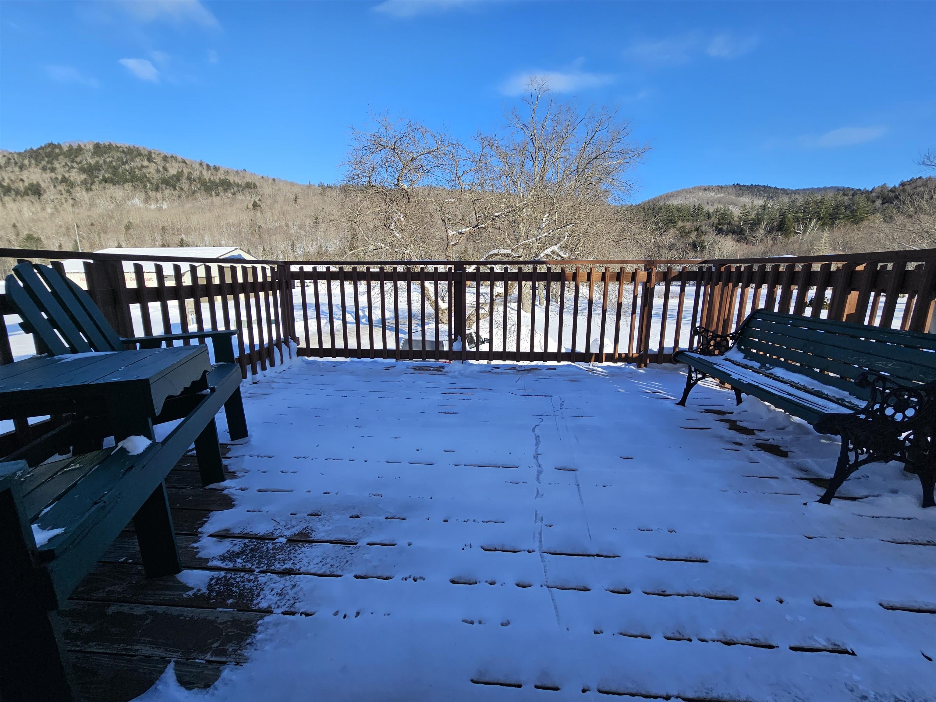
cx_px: 468
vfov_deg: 89.9
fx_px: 352
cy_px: 351
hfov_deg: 106.2
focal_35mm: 13
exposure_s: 1/1414
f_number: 2.2
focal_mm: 2.2
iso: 50
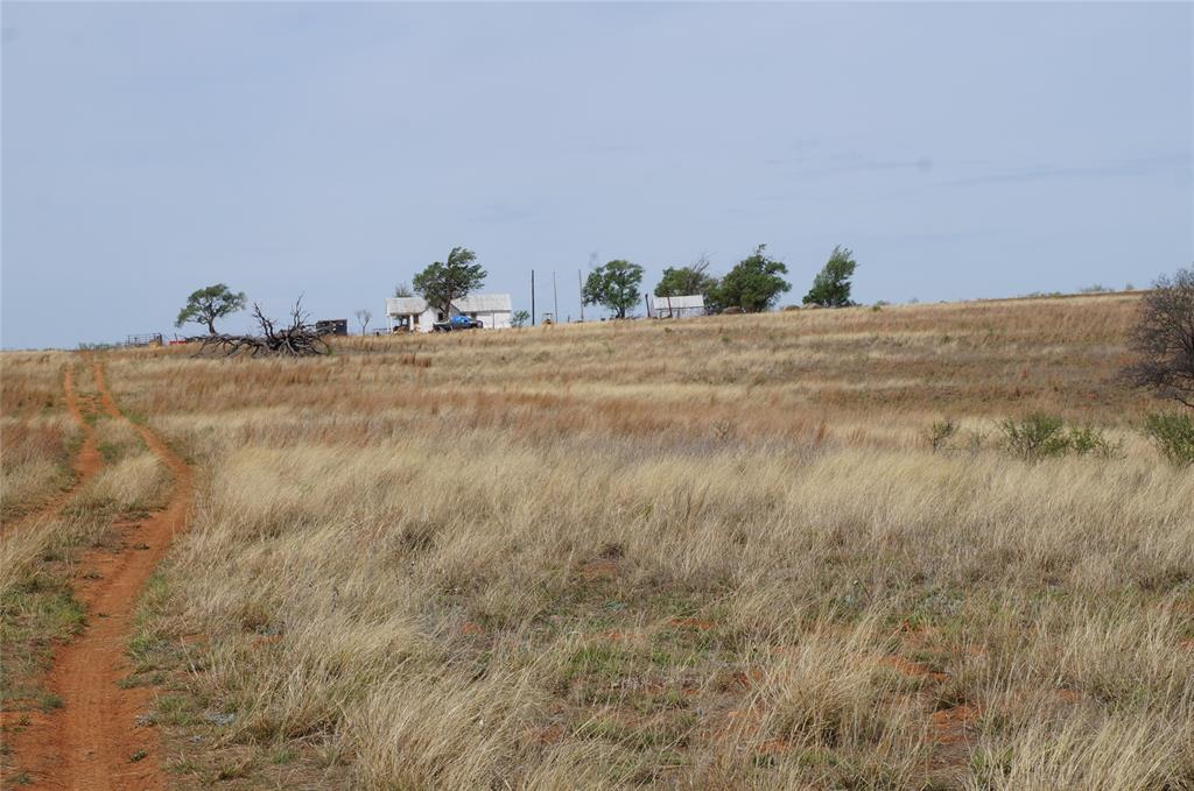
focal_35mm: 82
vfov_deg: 16.5
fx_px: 2732
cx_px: 597
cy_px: 396
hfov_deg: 24.7
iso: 200
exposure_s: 1/400
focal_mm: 55
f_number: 13
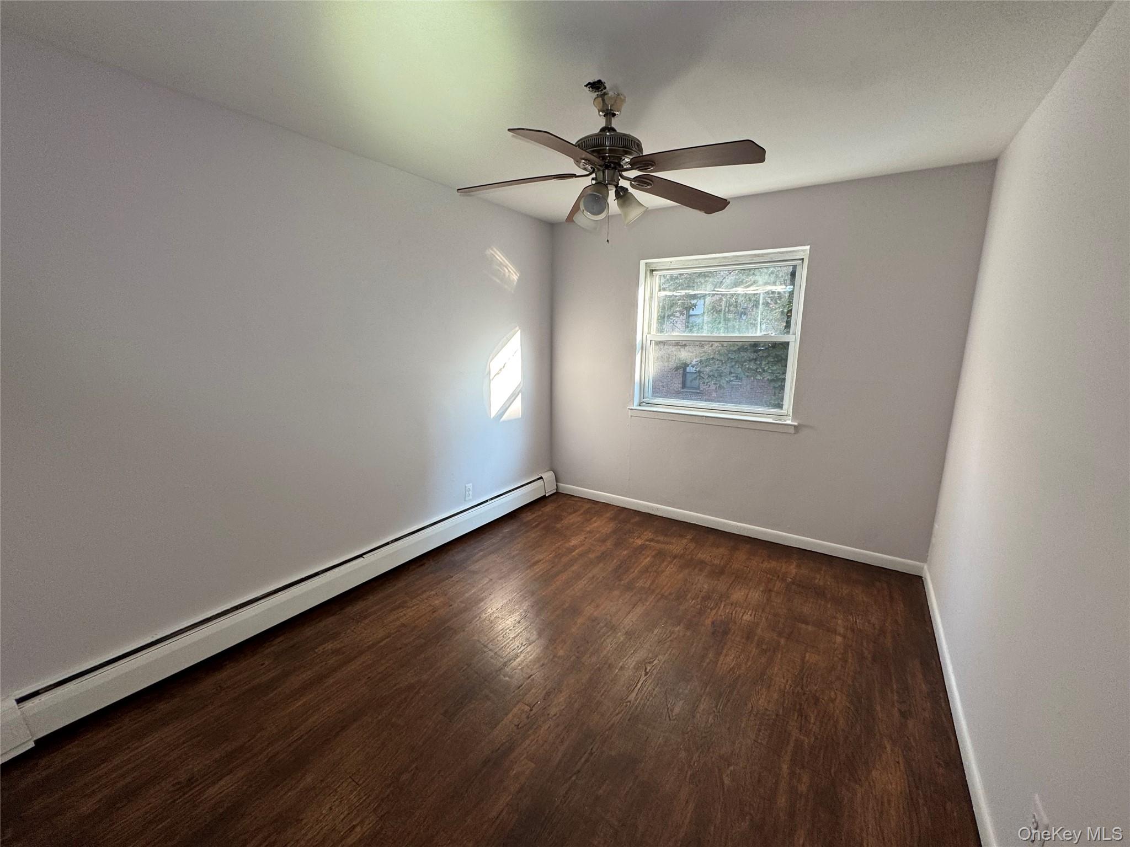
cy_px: 424
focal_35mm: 14
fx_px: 457
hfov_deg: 102.1
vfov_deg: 85.7
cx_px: 565
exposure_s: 1/101
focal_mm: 2.22
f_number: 2.2
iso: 125
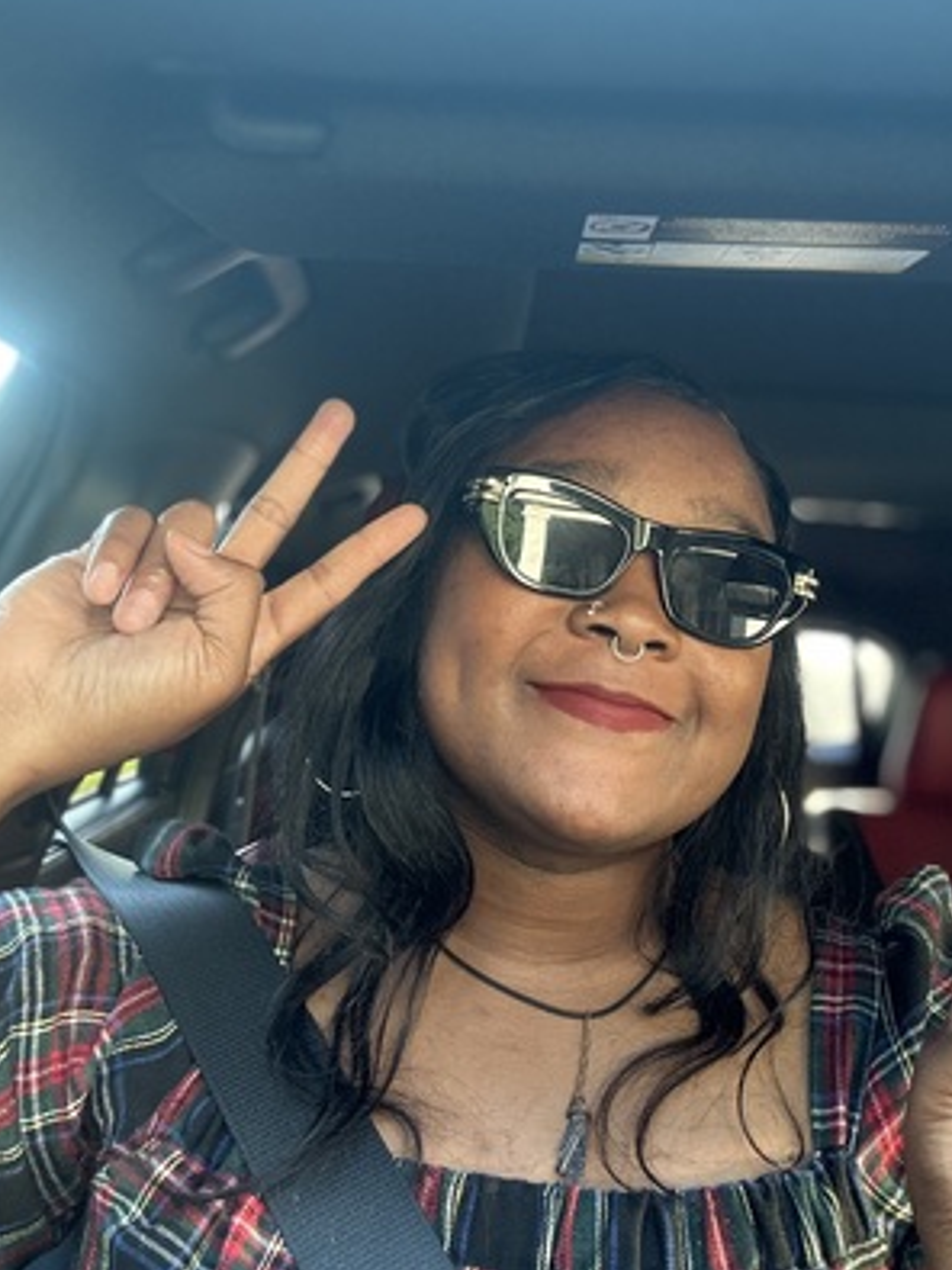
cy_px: 537
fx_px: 1394
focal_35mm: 38
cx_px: 590
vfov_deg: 48.8
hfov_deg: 37.5
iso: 125
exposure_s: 1/60
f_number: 1.9
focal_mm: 2.69
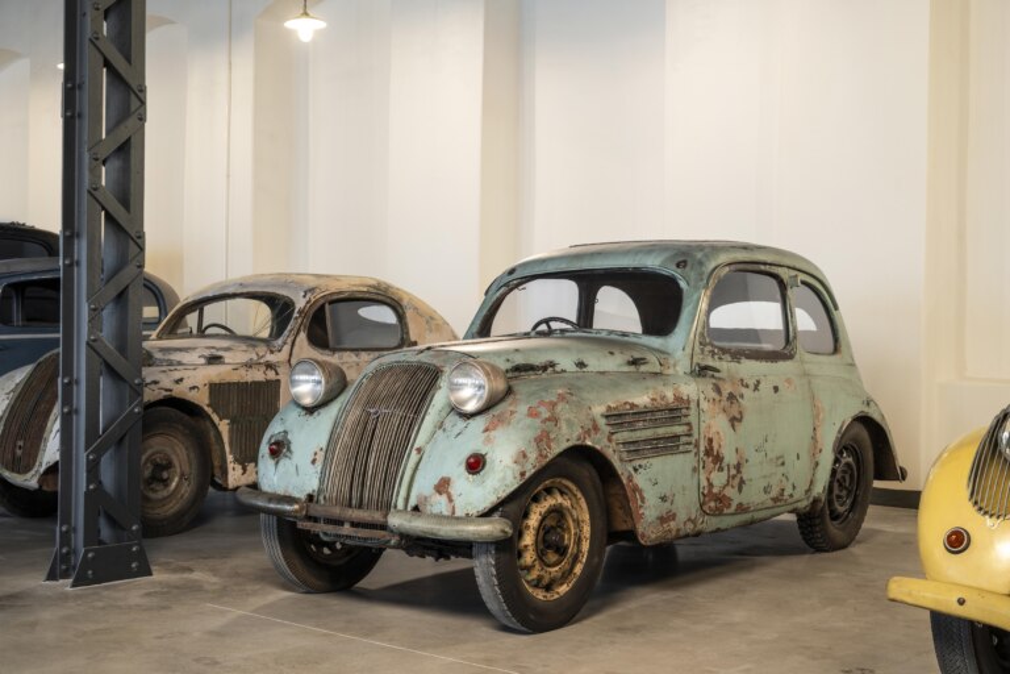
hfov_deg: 40.3
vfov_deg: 27.5
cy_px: 337
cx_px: 505
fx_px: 1375
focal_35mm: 49
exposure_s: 2.5
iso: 100
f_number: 10
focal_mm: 49
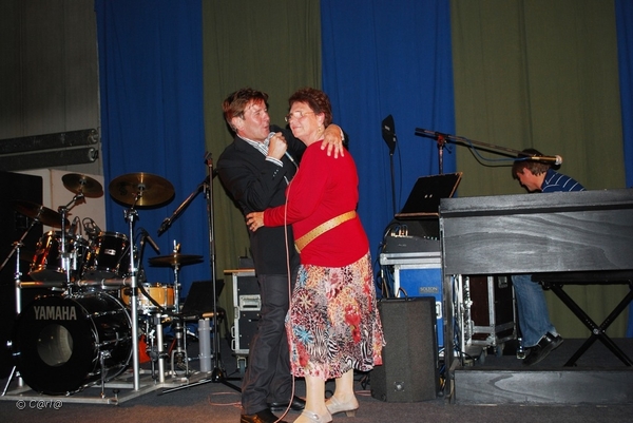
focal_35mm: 39
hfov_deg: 49.5
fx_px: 686
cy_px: 212
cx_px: 316
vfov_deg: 34.3
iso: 250
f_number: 4.2
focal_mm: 26
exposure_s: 1/60
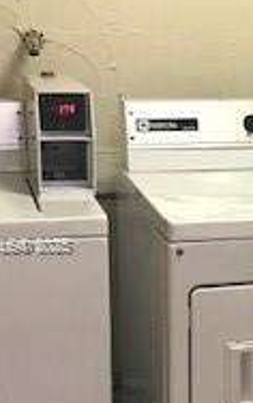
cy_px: 247
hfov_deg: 12.5
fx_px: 1111
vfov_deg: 20.5
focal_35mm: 101
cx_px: 339
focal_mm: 3.99
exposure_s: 1/24
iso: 40
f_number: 1.8
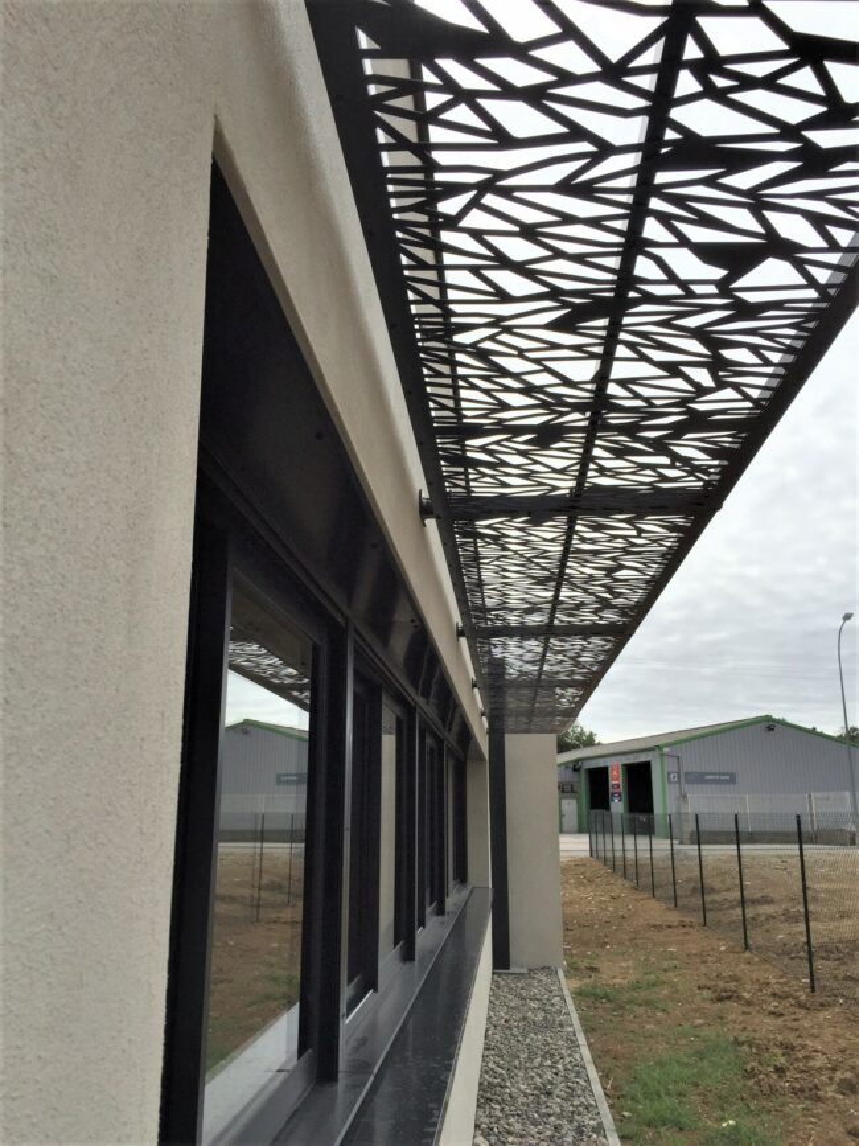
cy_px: 573
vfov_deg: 61.7
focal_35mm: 29
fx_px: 960
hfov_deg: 48.2
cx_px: 430
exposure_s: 1/4950
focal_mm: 4.15
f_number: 2.2
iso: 32
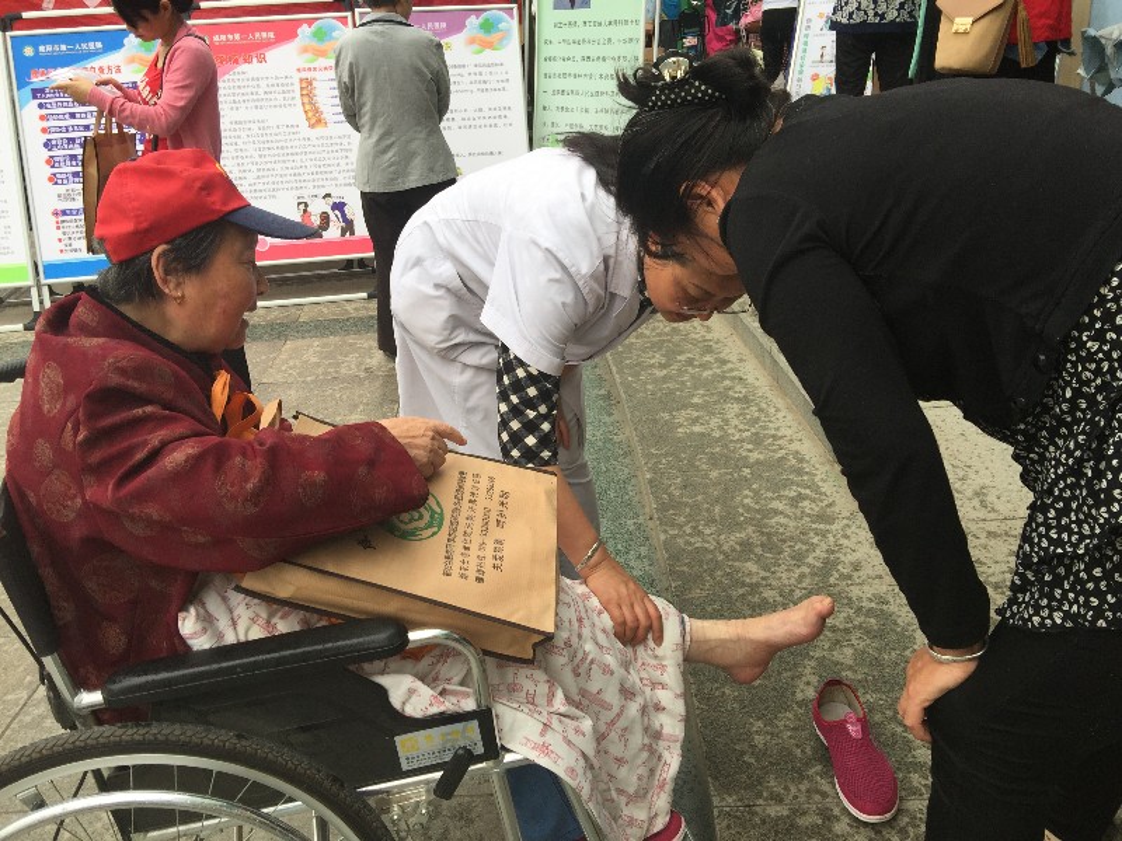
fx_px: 940
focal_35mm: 29
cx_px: 561
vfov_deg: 48.2
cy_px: 420
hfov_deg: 61.7
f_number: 2.2
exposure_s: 1/455
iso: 32
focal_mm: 4.15
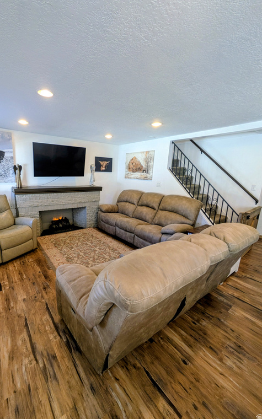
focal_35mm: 15
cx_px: 106
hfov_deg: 74.0
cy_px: 211
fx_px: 171
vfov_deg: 101.5
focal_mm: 1.83
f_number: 2.2
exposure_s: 1/40
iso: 55
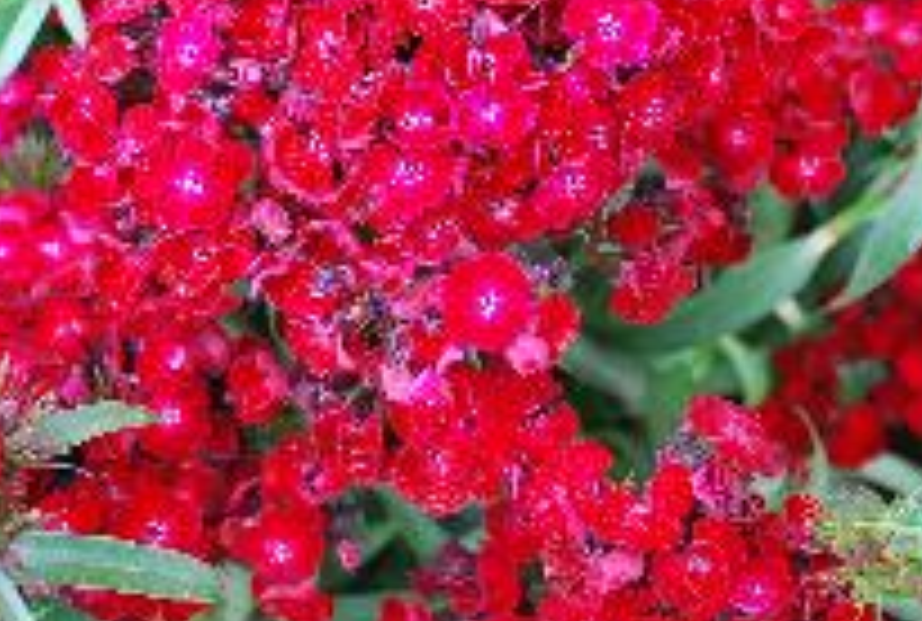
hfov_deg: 26.6
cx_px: 513
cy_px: 135
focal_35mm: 76
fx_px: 1952
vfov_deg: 17.9
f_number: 4.2
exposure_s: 1/50
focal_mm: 26
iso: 200
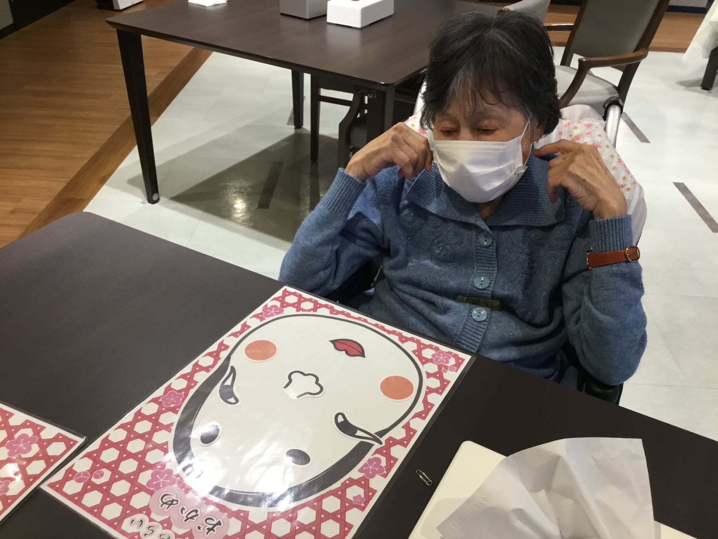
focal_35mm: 31
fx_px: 643
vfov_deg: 45.4
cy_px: 270
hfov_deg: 58.4
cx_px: 359
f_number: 2.4
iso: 100
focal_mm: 3.3
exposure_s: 1/30
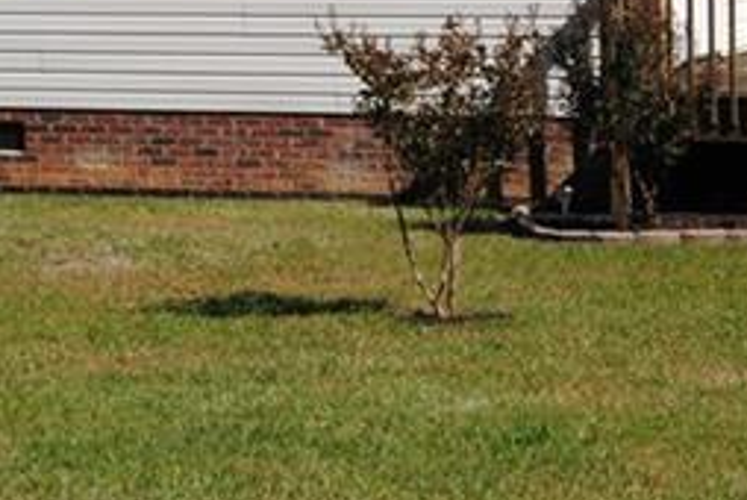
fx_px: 3261
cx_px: 700
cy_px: 209
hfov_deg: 12.9
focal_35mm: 157
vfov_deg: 8.8
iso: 100
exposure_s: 1/320
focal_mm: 26
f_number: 9
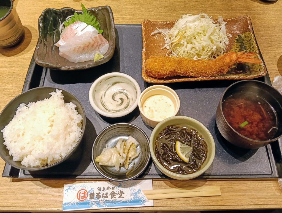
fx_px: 220
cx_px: 141
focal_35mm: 27
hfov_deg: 65.2
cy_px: 106
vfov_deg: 51.5
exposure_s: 1/33.3
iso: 160
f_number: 1.8
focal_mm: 3.98
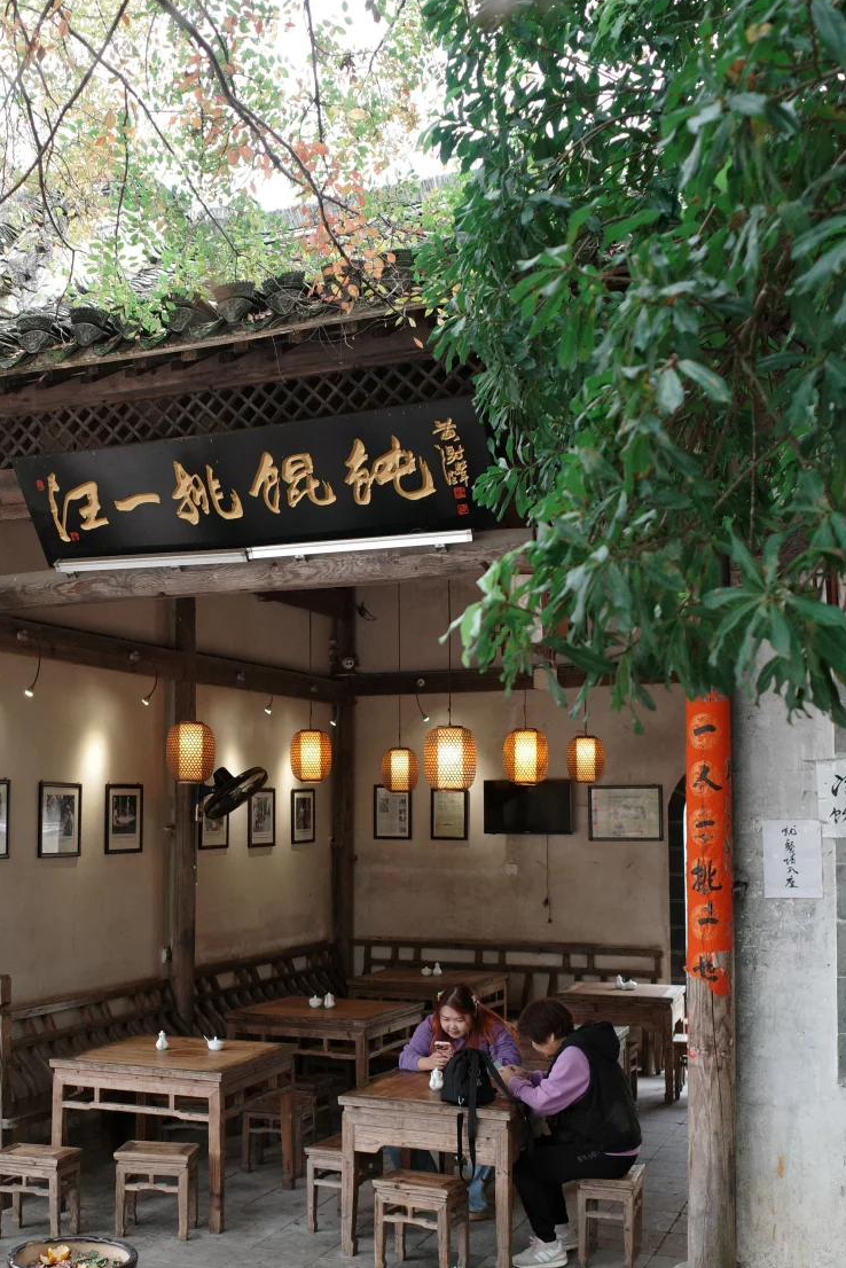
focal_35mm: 41
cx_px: 259
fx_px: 1444
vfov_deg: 47.2
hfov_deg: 32.3
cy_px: 750
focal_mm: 18.3
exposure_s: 1/80
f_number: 2.8
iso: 400
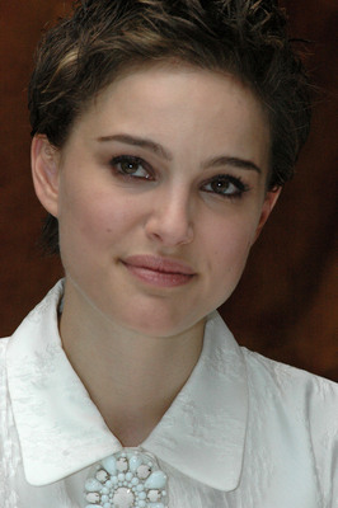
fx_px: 3280
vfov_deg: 8.9
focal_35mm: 232
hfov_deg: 5.9
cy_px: 254
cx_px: 169
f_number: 7.1
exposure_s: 1/500
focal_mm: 155
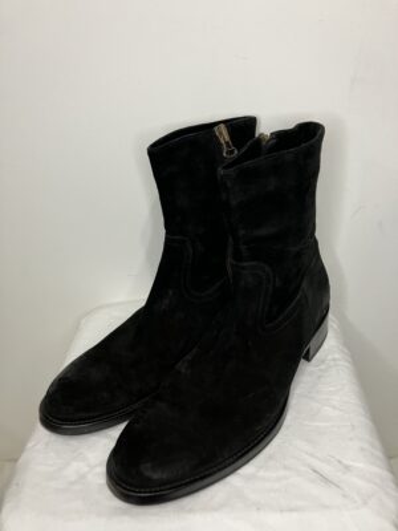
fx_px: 429
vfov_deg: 63.4
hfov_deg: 49.7
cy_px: 266
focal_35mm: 28
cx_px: 199
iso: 80
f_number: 1.8
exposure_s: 1/50
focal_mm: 3.99
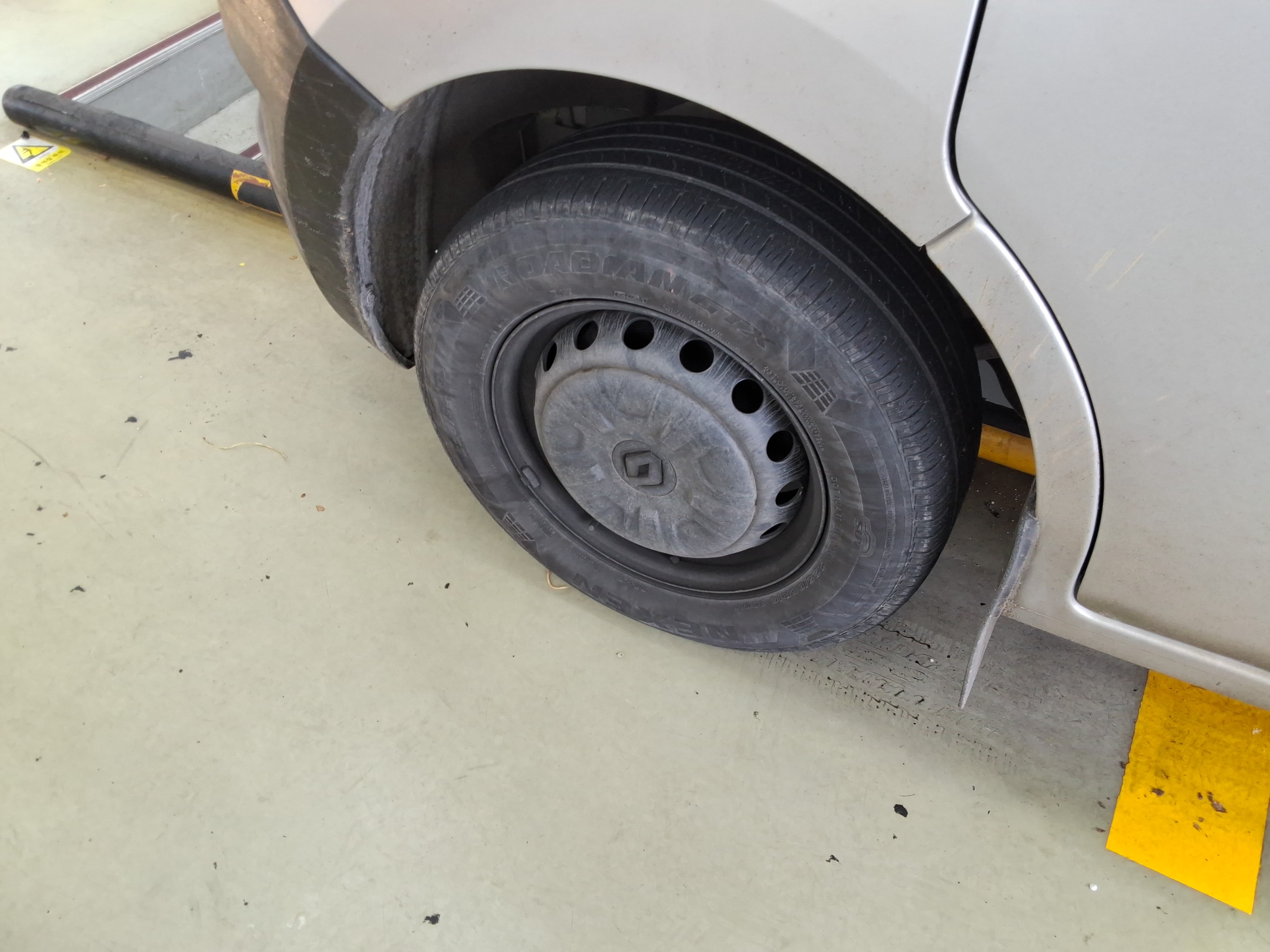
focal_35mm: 28
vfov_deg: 49.7
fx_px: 1027
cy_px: 476
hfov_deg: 63.4
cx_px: 635
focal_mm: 2.91
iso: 58
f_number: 1.9
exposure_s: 1/40
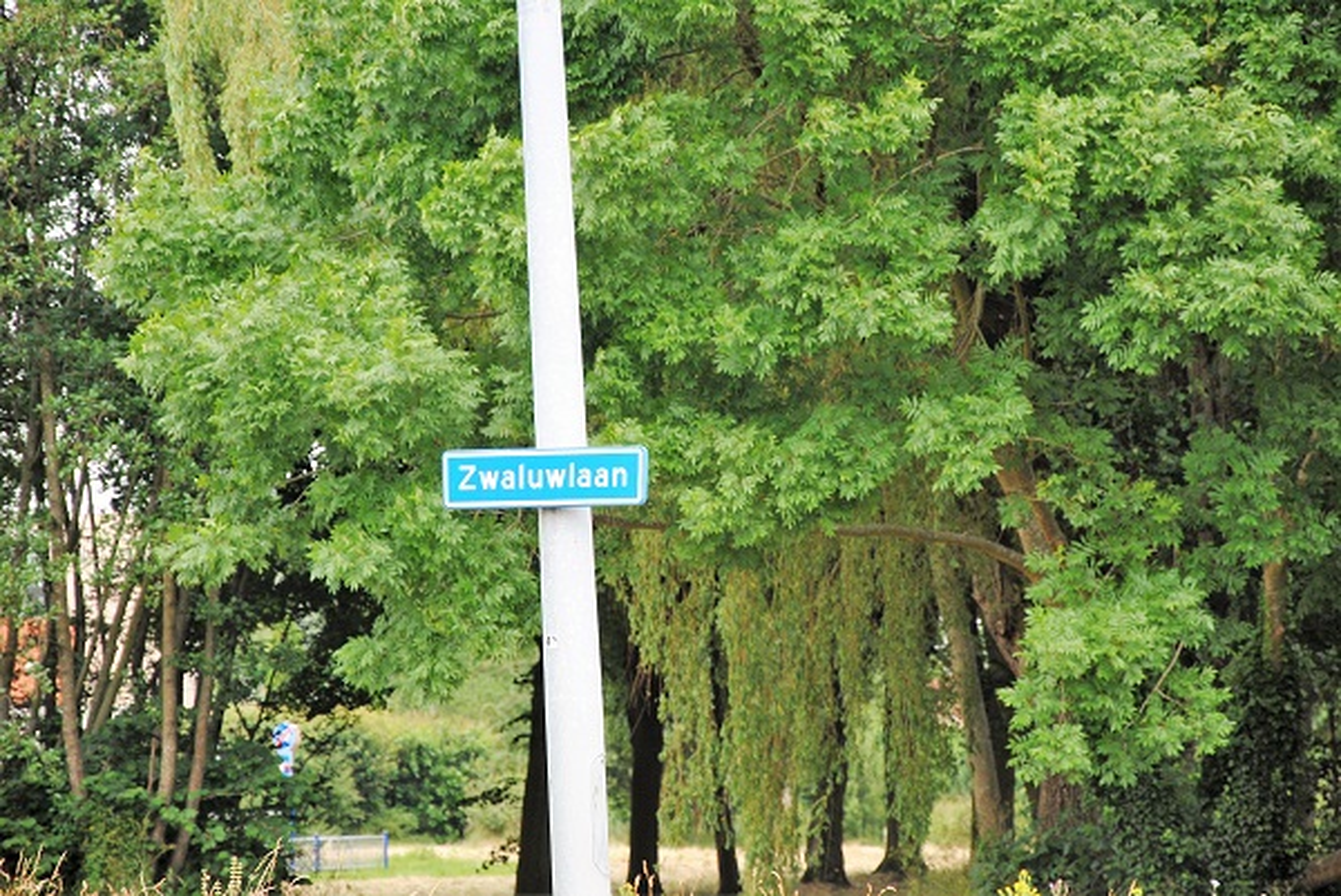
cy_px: 448
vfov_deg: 8.7
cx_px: 670
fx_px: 5871
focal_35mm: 158
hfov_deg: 13.0
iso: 200
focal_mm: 105
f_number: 5.6
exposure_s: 1/125
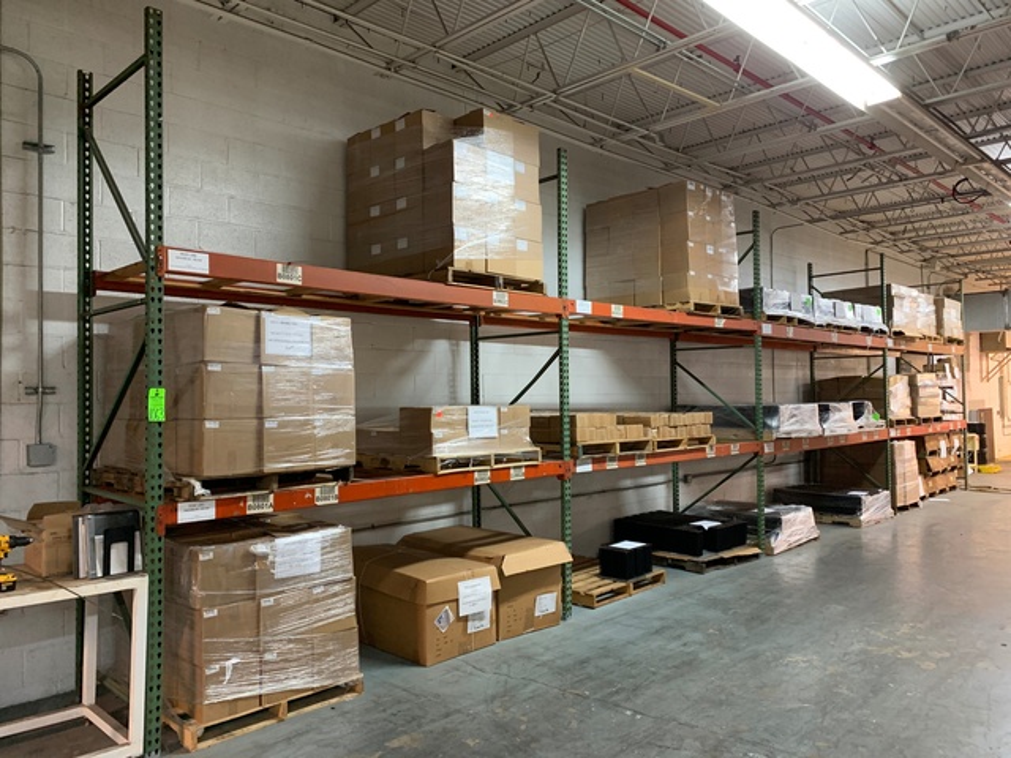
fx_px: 759
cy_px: 379
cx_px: 506
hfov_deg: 67.3
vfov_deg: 53.1
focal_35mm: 26
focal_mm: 4.25
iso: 320
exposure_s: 1/40
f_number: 1.8
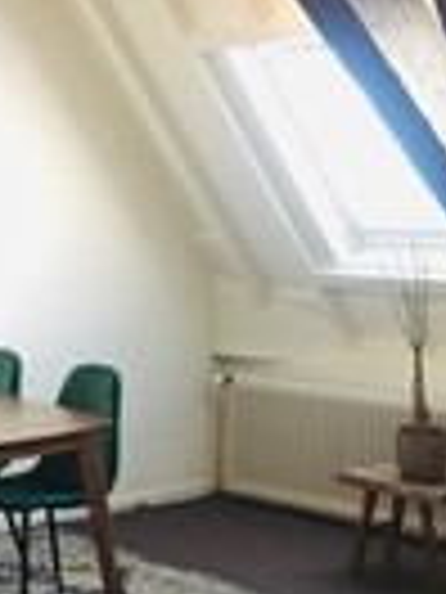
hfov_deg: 19.1
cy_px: 398
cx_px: 180
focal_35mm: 77
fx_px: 1323
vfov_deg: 25.2
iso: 160
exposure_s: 1/30
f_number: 2.2
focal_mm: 4.15
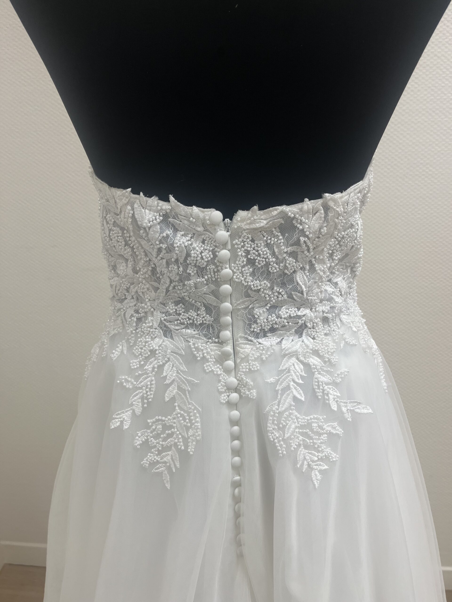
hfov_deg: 53.1
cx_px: 226
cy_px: 301
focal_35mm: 26
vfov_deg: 67.3
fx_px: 453
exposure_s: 1/100
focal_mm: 5.1
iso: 50
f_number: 1.6
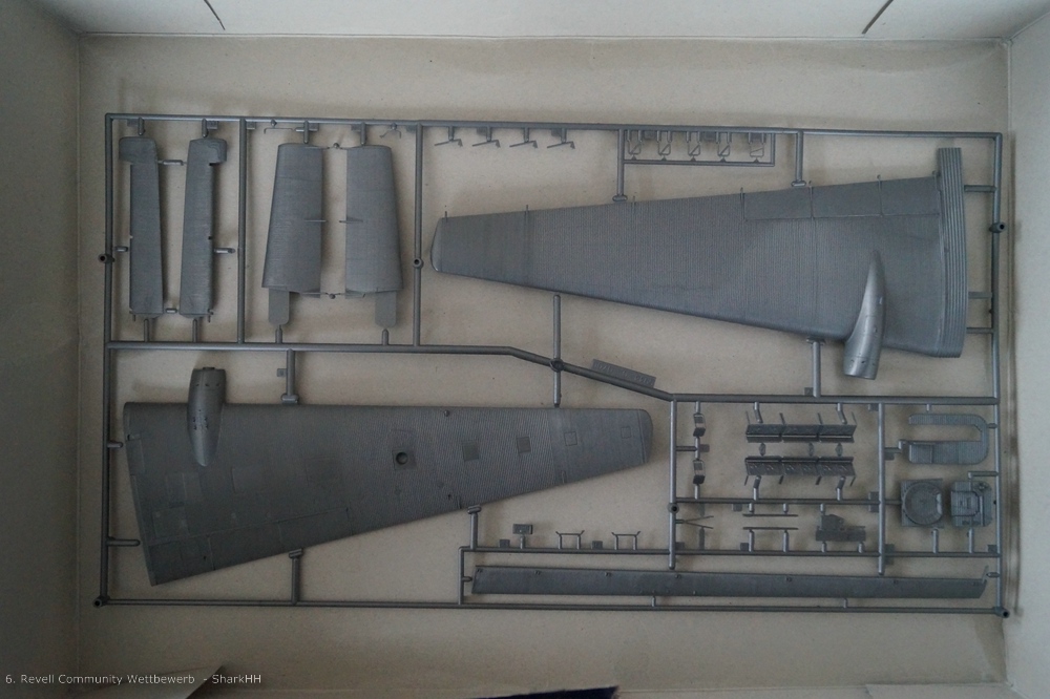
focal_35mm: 30
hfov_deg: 61.9
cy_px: 350
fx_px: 875
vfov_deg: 43.6
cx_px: 525
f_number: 4
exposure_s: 1/125
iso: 3200
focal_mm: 20
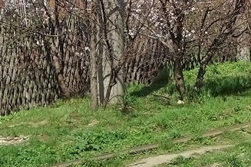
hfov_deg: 12.6
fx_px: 1074
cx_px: 393
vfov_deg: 8.7
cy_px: -77
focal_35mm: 154
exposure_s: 1/500
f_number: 6.3
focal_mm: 15.45
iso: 125
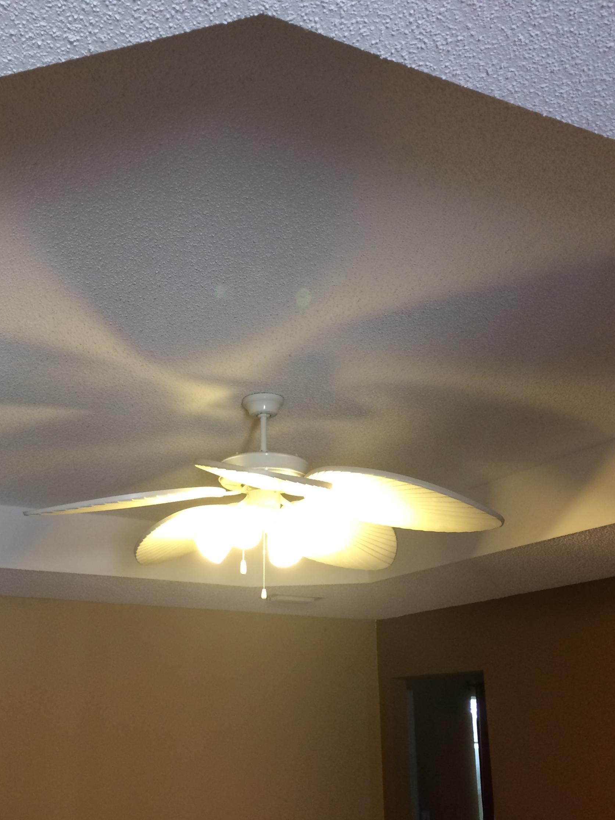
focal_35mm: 39
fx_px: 924
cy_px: 411
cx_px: 257
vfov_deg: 47.9
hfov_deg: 36.7
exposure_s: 1/30
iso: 125
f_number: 2.2
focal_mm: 4.15
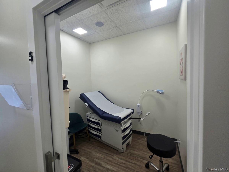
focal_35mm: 13
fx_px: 86
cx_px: 114
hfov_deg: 106.2
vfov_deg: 89.9
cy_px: 86
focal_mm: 2.2
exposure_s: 1/120
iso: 80
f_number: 2.2
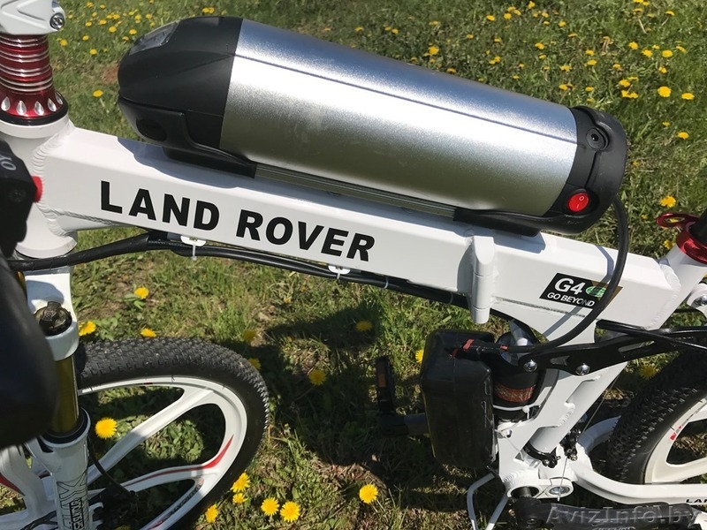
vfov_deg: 49.7
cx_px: 354
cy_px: 265
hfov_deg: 63.4
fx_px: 572
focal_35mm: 28
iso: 20
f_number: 1.8
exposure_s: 1/5051
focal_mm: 3.99
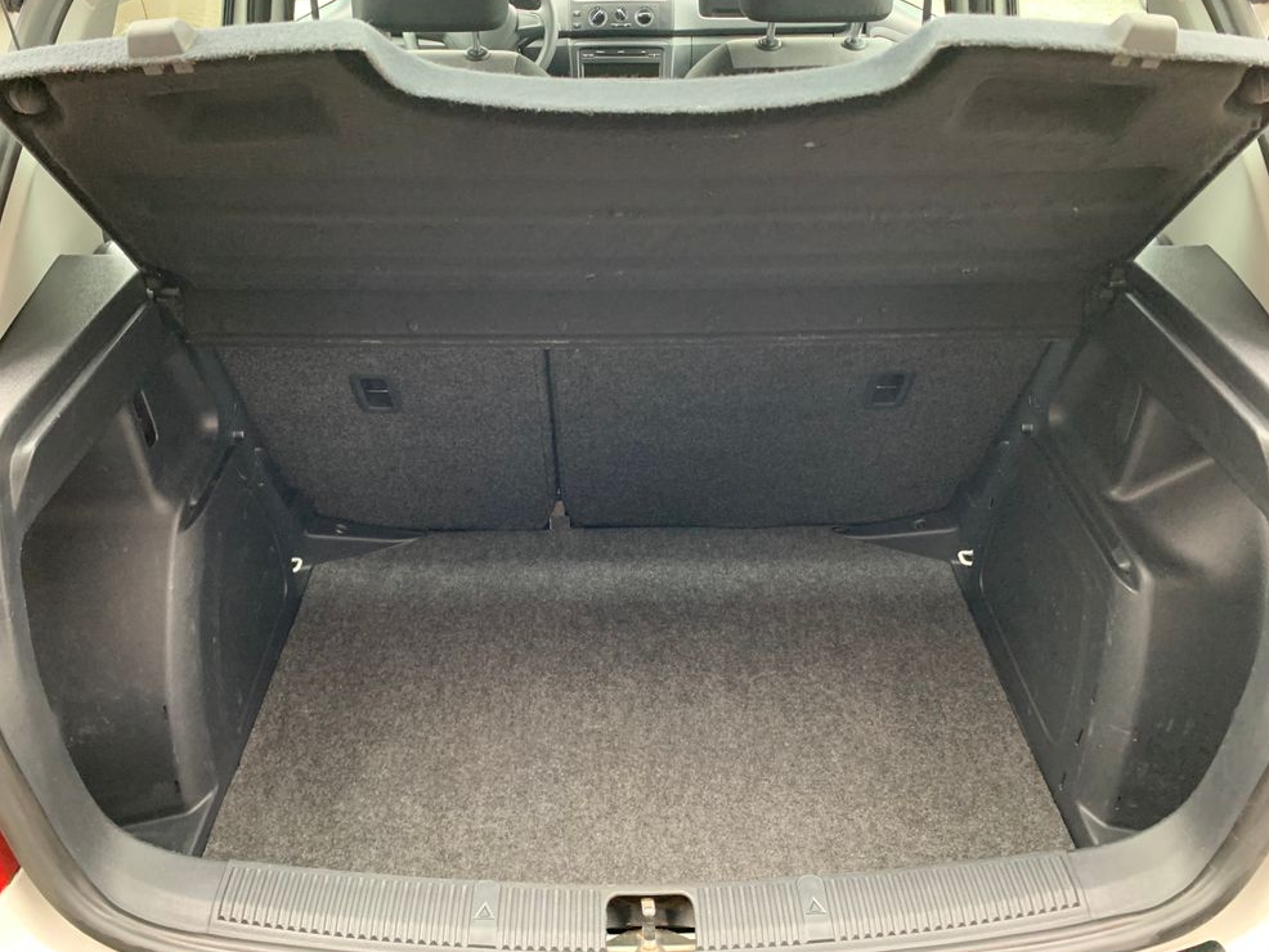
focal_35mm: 27
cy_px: 476
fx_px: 990
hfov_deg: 65.3
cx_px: 618
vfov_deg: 51.4
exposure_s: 1/54
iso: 400
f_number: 1.8
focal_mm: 4.25
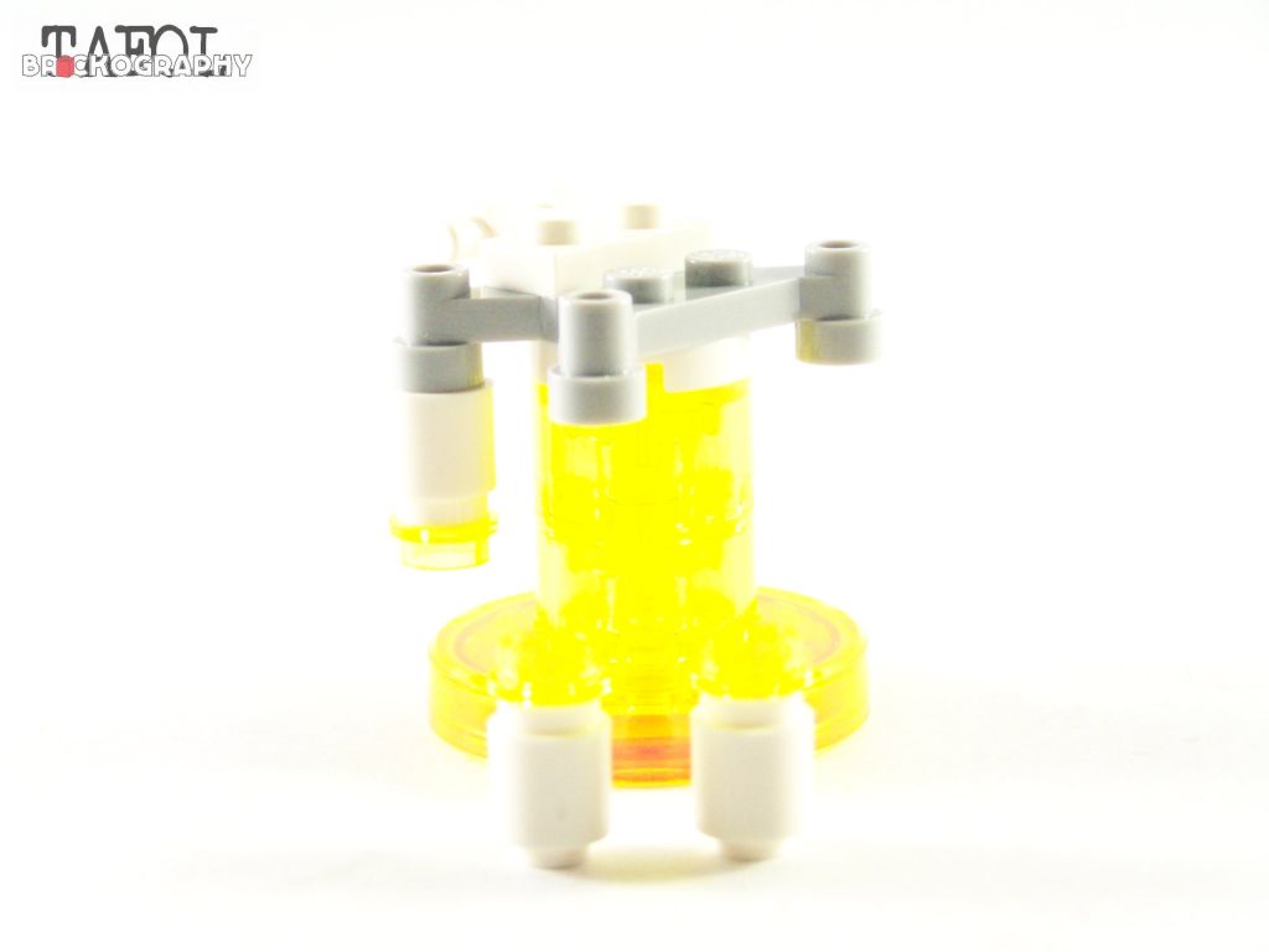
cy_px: 476
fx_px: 3849
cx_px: 634
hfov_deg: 18.7
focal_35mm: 105
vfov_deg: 14.1
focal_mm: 17.5
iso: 400
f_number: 3.2
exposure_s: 1/45
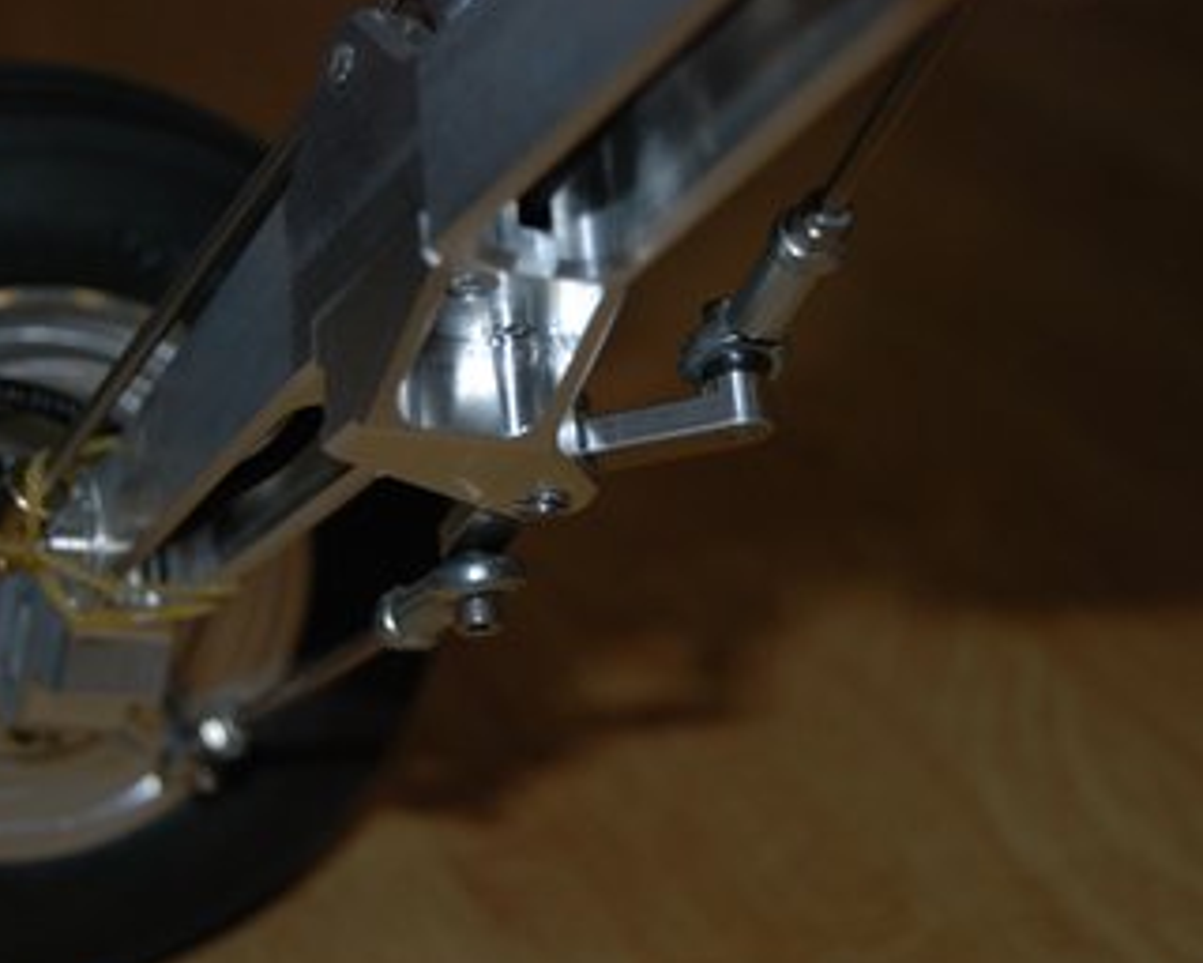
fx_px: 2884
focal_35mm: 81
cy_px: 493
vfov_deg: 18.9
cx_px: 526
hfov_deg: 23.5
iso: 320
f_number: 5.3
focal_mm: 46
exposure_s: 1/60
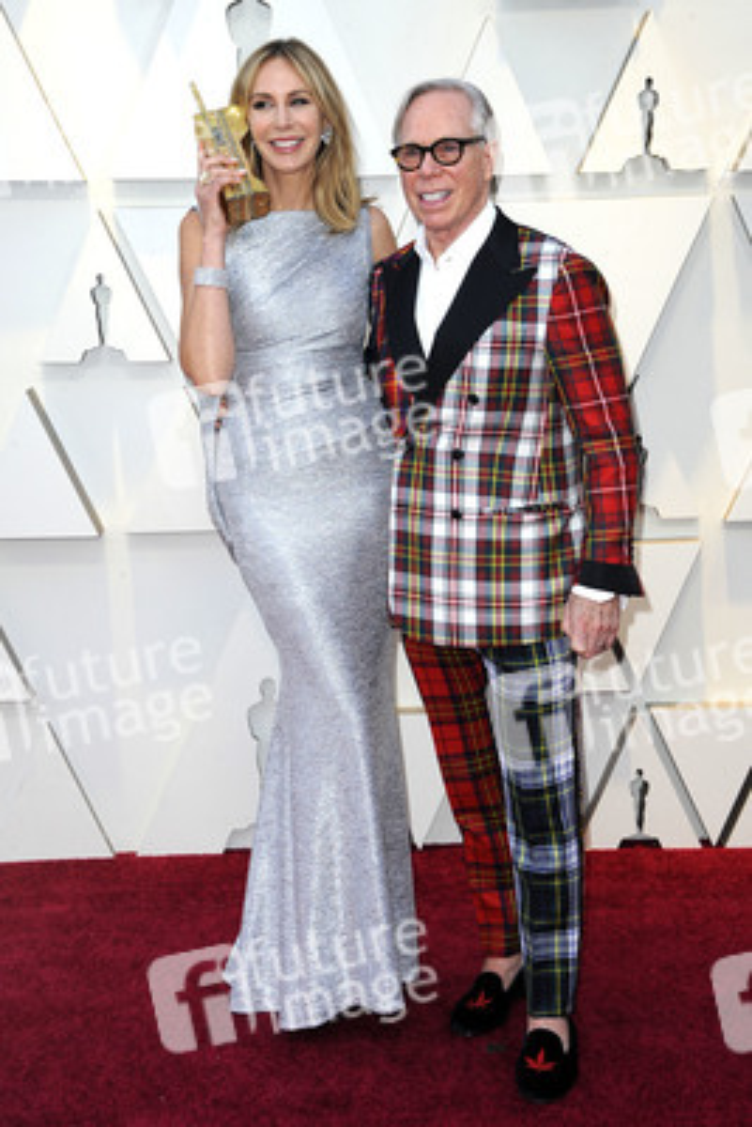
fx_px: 1816
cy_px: 564
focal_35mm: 58
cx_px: 376
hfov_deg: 23.4
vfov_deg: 34.5
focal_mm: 58
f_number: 8
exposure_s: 1/250
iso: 800
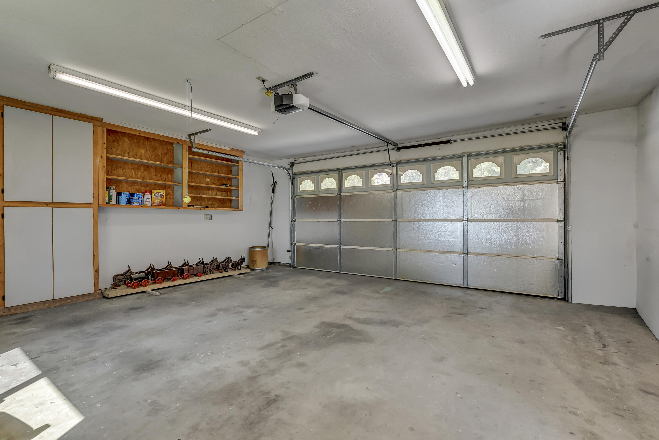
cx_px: 330
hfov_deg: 96.7
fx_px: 293
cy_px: 220
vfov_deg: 73.8
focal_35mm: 16
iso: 1600
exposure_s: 1/160
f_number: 10
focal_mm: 16
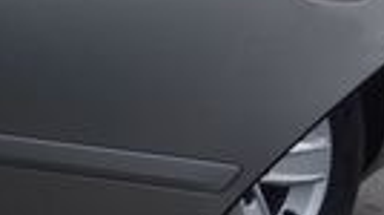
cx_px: -696
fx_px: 2288
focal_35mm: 225
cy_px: -67
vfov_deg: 5.3
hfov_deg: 8.3
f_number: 4
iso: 125
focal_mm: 10.4
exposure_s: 1/640
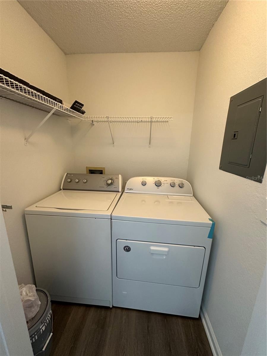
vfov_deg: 102.1
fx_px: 144
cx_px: 134
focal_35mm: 14
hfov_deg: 85.7
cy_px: 178
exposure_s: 1/60
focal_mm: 2.22
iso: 320
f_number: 2.2
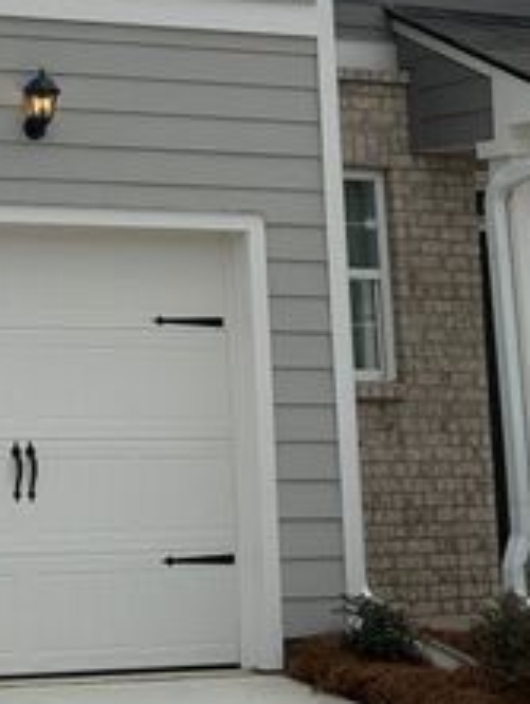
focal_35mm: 87
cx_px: -209
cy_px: 2
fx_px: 1773
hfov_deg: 15.9
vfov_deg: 21.7
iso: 16
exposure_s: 1/1912
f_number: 1.8
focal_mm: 3
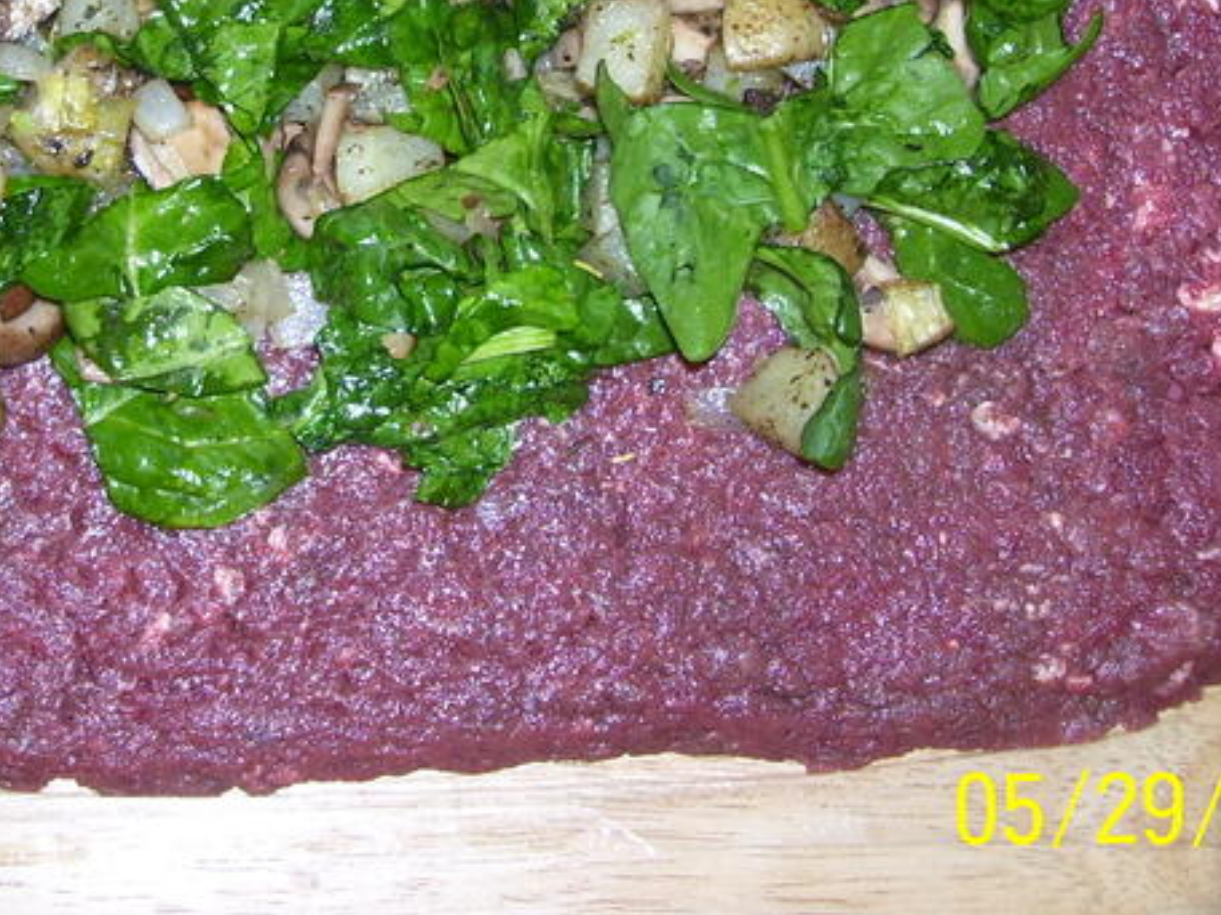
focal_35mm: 73
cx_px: 337
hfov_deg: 26.4
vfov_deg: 19.9
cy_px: 127
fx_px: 2575
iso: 80
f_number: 2.7
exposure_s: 1/60
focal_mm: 6
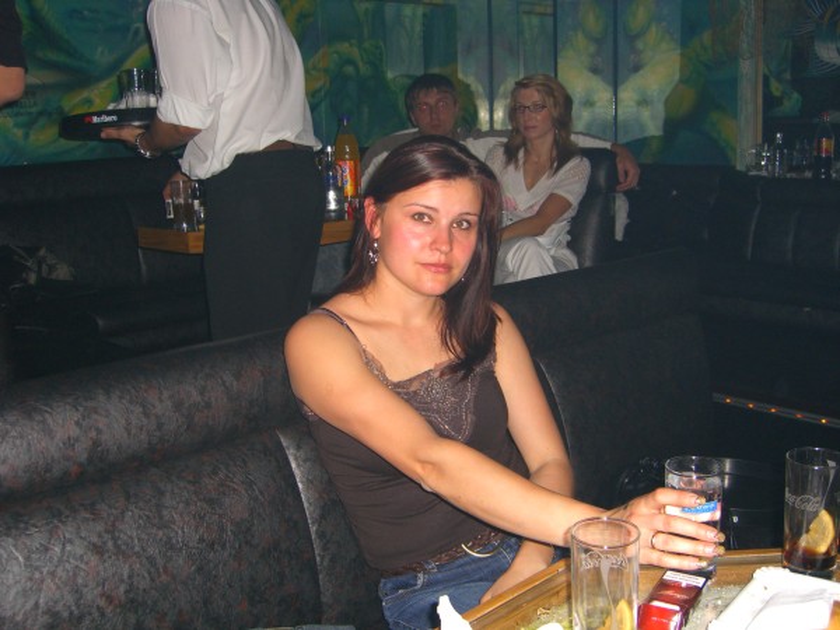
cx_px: 420
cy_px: 315
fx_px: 922
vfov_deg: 37.7
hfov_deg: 49.0
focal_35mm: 38
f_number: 2.8
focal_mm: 7.9
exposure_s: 1/60
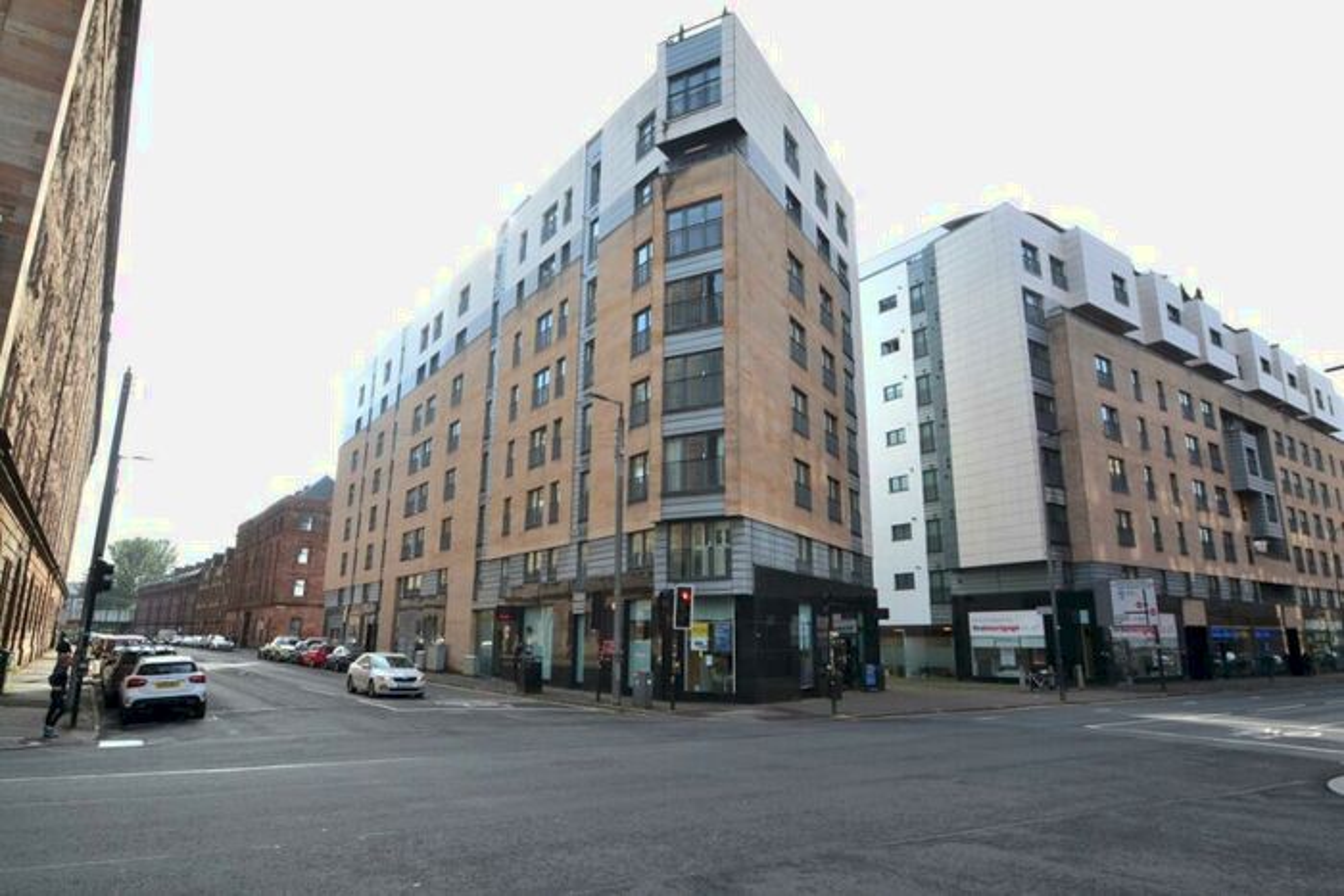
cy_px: 448
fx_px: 728
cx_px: 672
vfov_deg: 63.2
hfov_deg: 85.4
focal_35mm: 20
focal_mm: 13
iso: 400
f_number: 10
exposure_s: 1/200
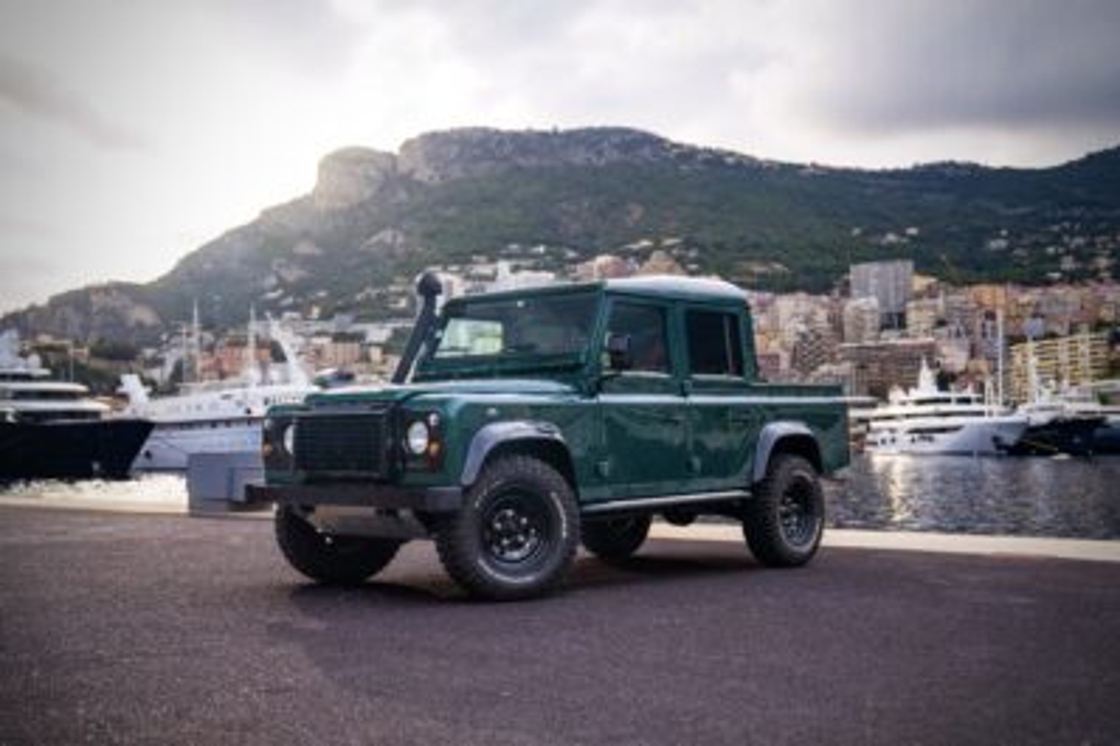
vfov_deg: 32.6
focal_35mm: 41
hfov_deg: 47.4
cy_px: 373
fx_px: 1275
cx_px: 560
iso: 640
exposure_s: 1/1000
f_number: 2.8
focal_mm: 41
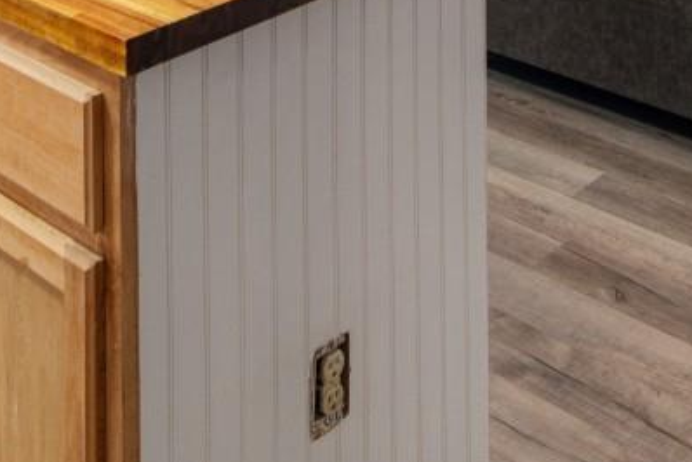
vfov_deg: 16.7
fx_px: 1173
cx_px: 341
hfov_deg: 32.9
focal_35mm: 61
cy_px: -464
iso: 100
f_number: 4.5
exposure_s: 1/6
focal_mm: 10
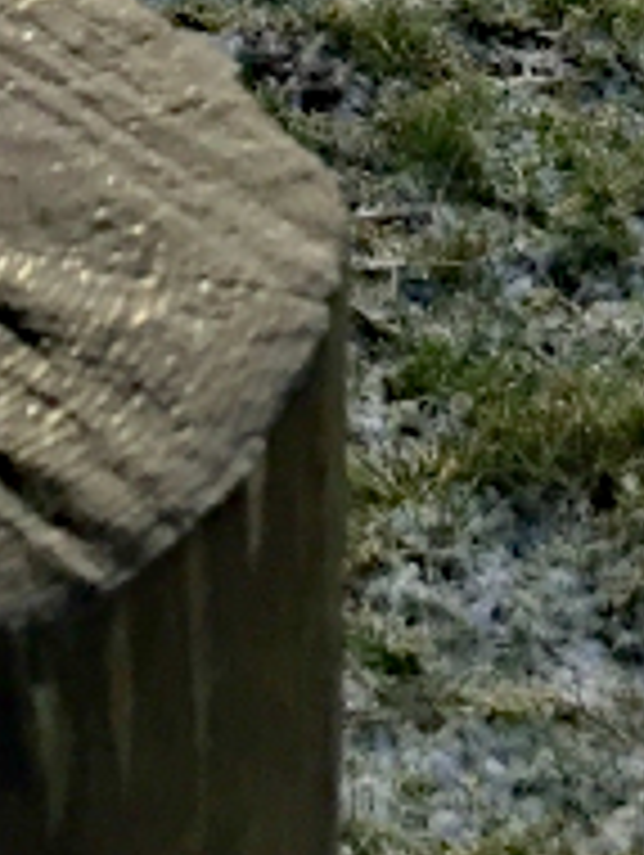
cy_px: -1264
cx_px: 9
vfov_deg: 10.6
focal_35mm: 156
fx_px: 3861
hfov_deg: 9.5
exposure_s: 1/1163
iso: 32
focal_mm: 4.15
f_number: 2.2
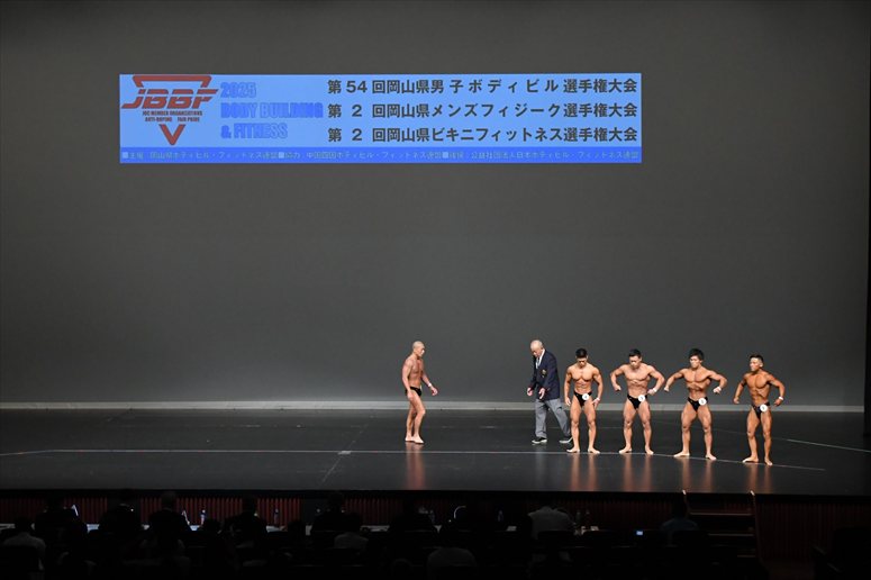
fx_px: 1741
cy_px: 290
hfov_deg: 28.1
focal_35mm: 72
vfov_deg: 18.9
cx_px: 436
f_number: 5.6
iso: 4000
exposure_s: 1/400
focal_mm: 48
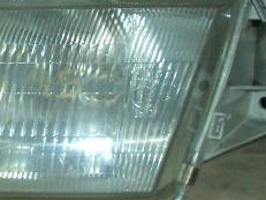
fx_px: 745
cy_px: 66
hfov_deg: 19.2
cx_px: -44
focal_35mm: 97
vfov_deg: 15.2
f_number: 2.6
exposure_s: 1/60
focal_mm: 5.8
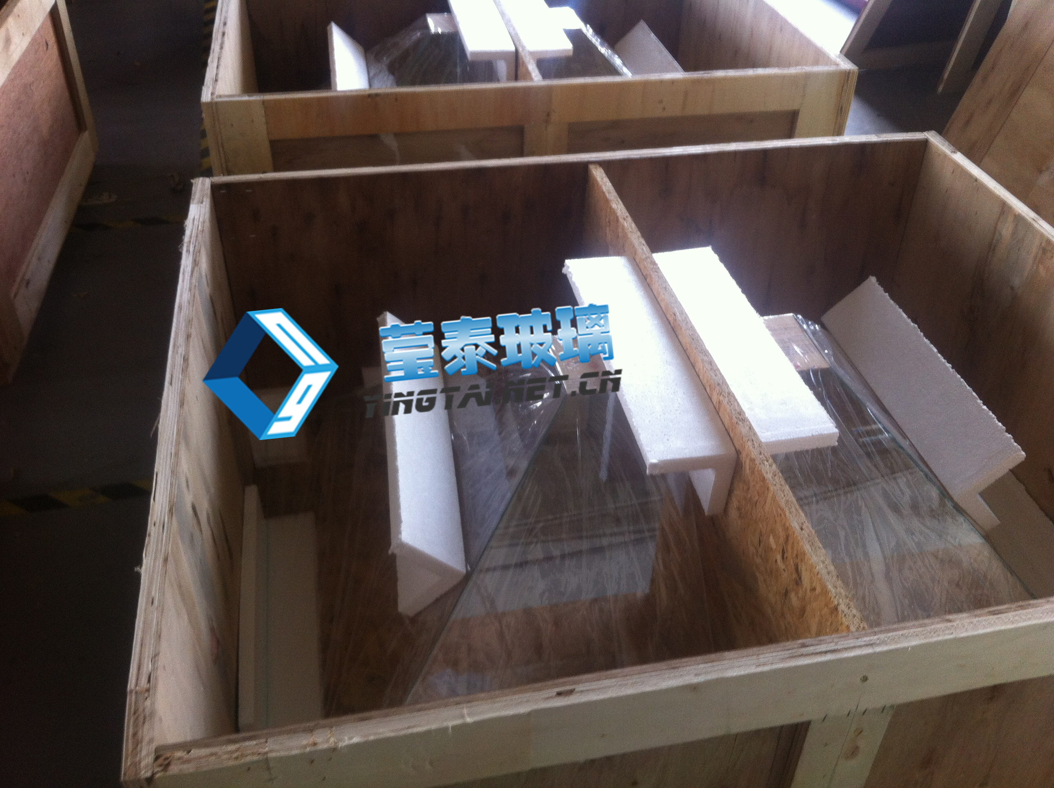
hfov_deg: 52.7
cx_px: 527
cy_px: 394
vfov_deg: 40.6
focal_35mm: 35
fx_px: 1064
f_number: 2.8
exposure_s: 1/15
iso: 100
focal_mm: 3.85
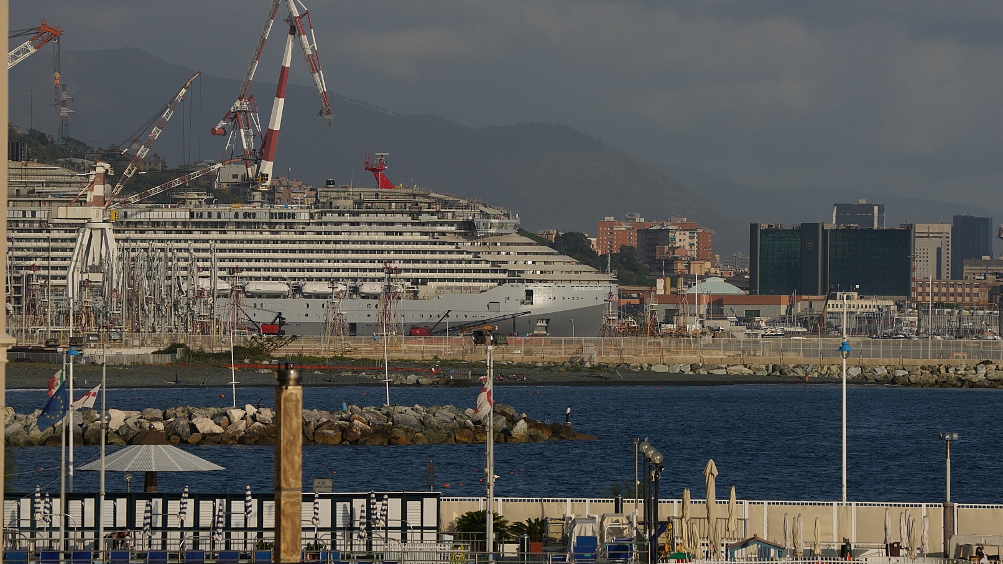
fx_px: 8297
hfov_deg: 6.9
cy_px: 270
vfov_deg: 3.9
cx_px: 501
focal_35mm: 312
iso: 100
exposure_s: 1/500
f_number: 10
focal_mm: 198
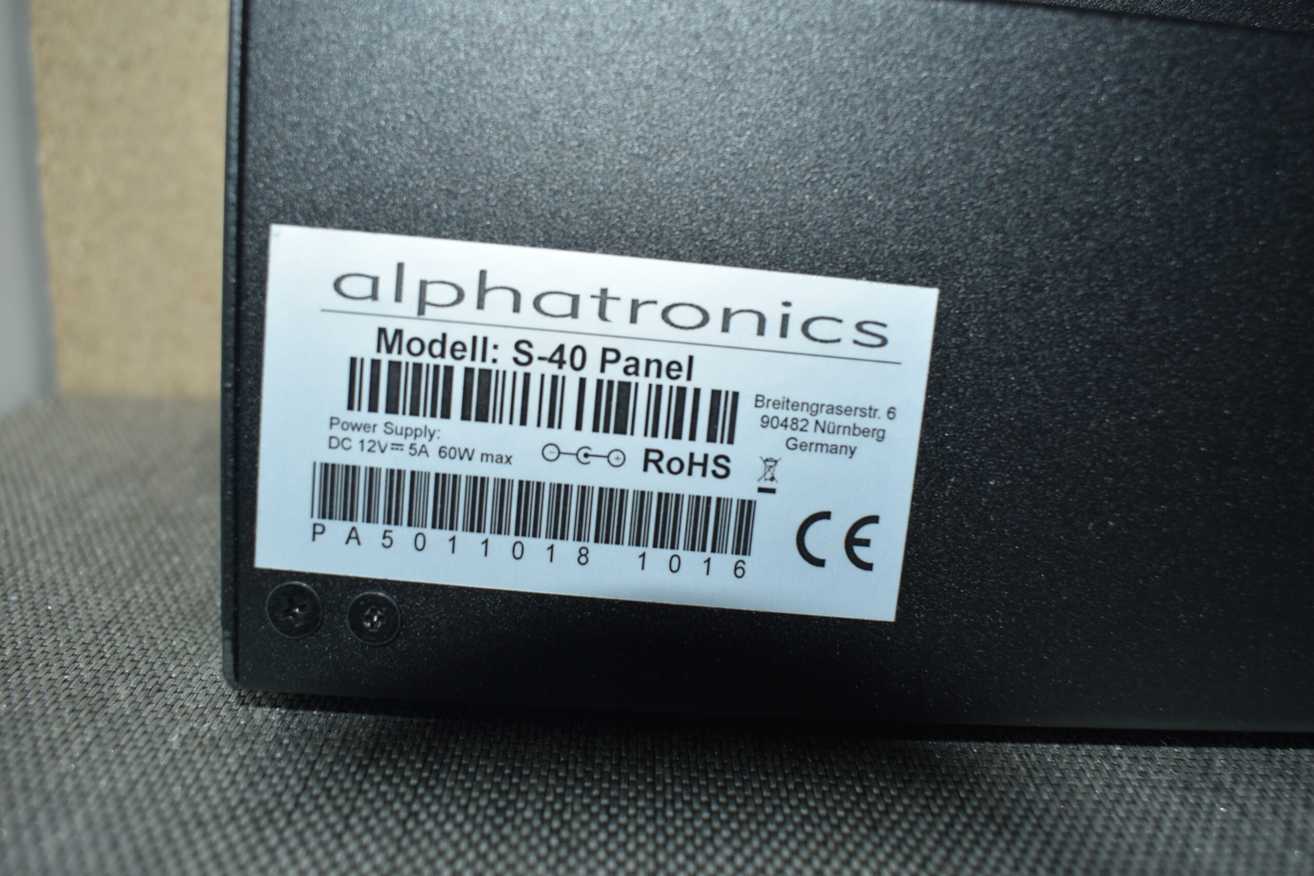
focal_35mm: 32
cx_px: 657
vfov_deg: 41.7
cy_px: 438
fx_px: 1150
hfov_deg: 59.5
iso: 200
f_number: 5.6
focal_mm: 21
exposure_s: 1/30
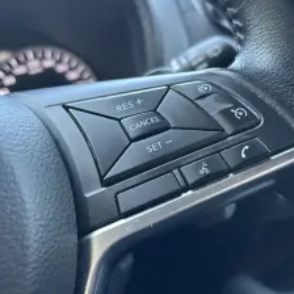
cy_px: 138
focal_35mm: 37
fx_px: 356
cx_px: 172
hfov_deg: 44.8
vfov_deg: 44.9
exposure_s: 1/60
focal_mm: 5.96
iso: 160
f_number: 1.6
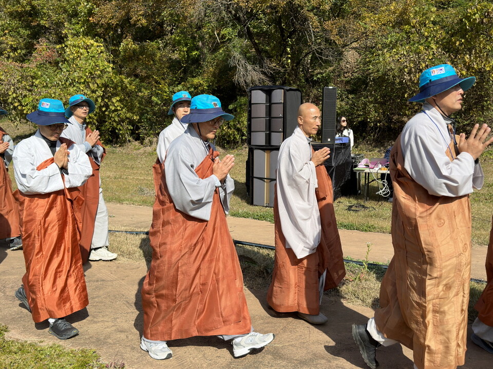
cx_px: 246
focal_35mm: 35
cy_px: 184
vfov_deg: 40.7
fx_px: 498
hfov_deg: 52.6
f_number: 1.78
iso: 100
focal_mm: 6.86
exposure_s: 1/5376
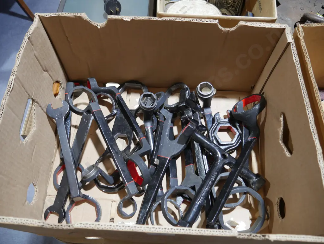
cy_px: 122
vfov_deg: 49.8
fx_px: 262
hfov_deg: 63.4
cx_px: 162
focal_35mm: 28
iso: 500
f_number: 3.5
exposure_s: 1/60
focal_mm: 14
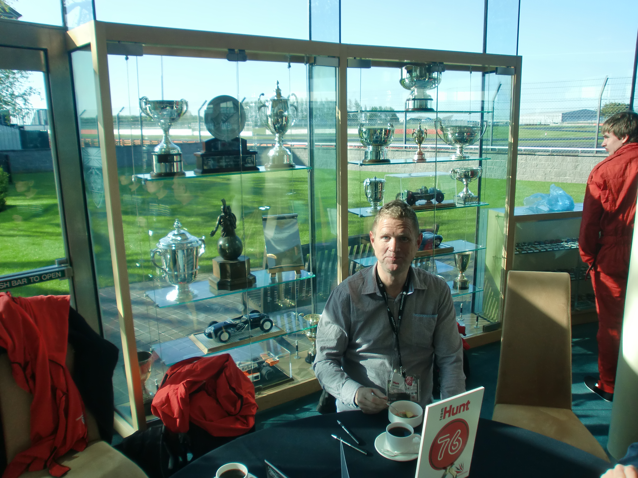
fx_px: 479
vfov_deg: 53.1
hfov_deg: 67.3
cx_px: 319
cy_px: 239
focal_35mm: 26
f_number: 2.6
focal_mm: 4.65
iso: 64
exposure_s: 1/320
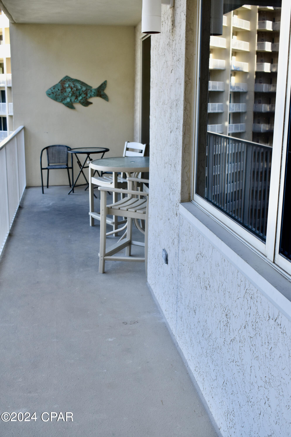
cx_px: 146
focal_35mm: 40
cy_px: 218
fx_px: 491
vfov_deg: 47.9
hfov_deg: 33.0
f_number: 7.1
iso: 400
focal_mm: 27
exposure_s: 1/200
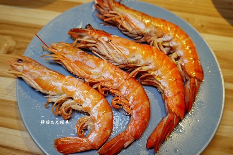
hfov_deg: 73.8
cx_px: 116
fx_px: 155
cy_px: 78
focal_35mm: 24
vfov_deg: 53.1
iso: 125
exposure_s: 1/50
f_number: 2.8
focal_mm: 9
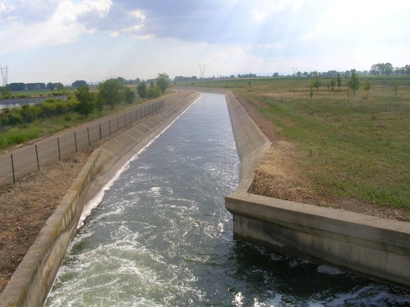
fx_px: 450
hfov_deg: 49.0
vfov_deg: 37.7
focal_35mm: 38
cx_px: 205
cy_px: 154
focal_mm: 5.8
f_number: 5.6
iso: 50
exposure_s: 1/263
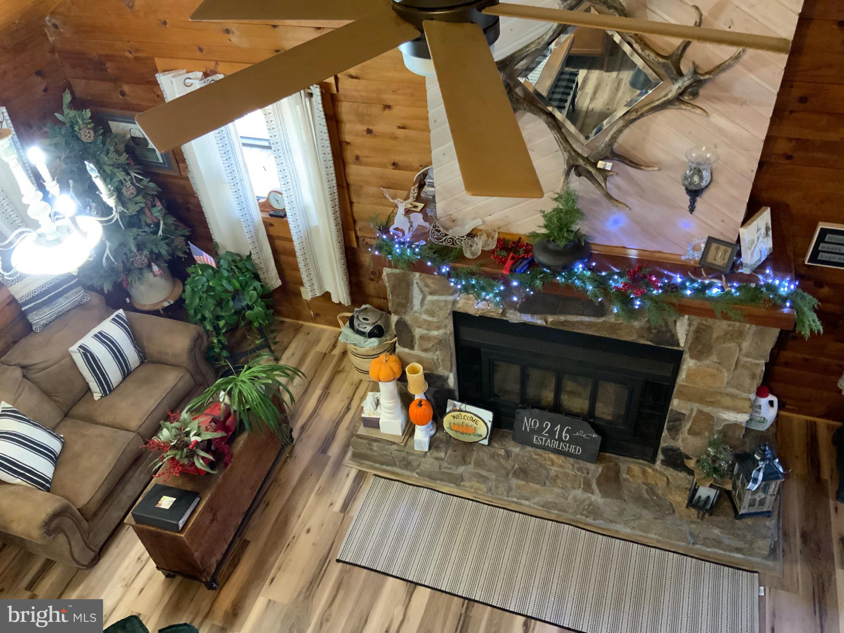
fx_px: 707
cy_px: 316
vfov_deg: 48.2
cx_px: 422
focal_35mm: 29
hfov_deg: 61.7
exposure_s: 1/30
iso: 250
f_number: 1.8
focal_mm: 3
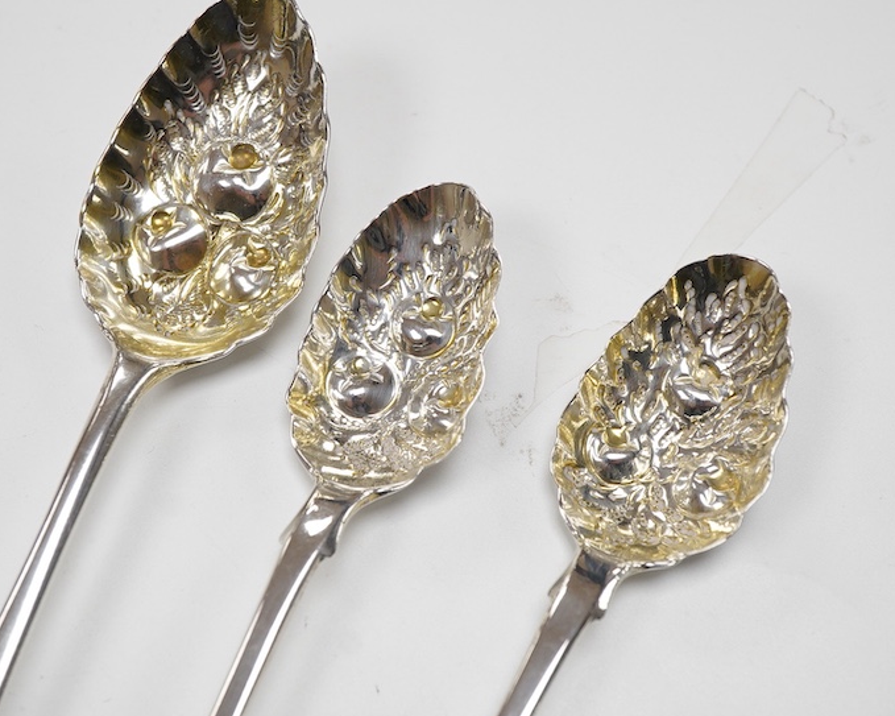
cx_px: 418
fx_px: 1483
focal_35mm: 56
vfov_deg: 27.1
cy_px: 351
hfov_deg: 33.6
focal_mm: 30
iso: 800
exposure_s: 1/125
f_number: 10
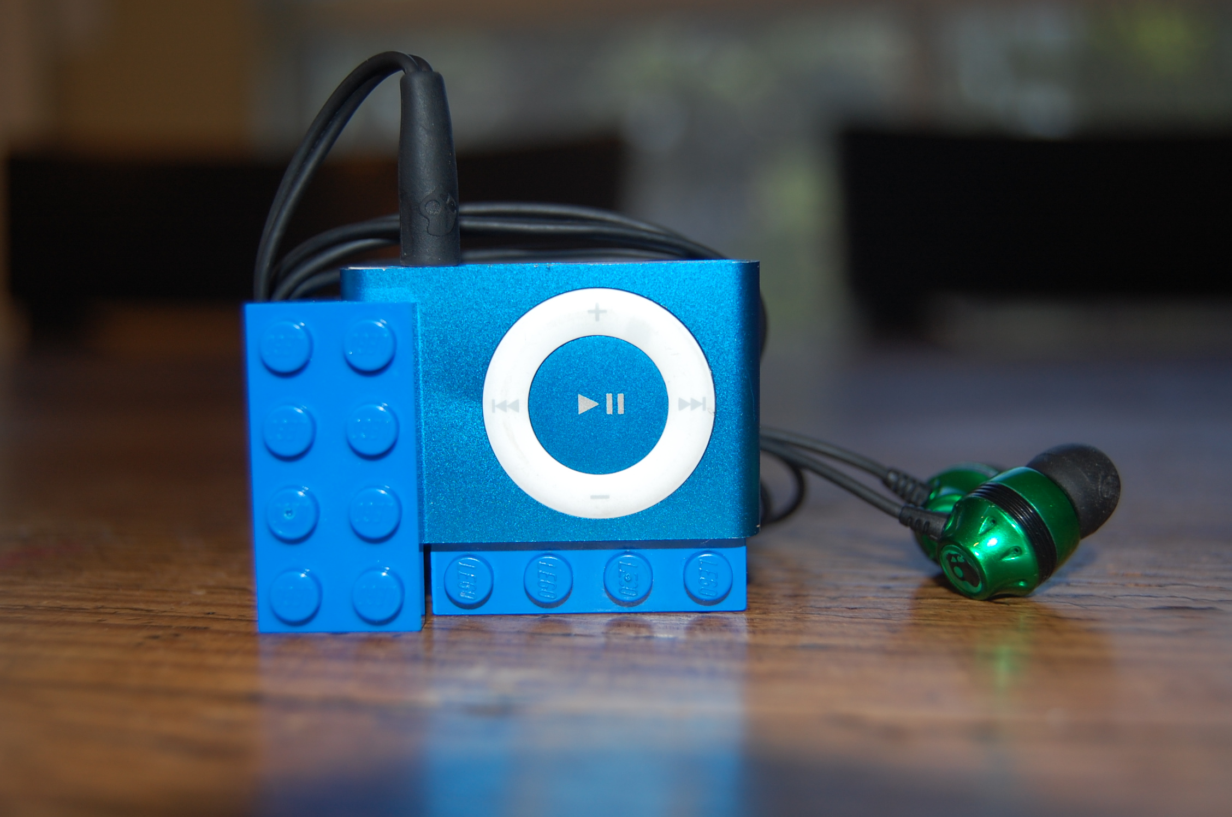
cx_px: 616
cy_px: 408
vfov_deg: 29.8
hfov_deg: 43.7
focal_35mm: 45
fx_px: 1537
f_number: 4.2
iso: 200
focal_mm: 30
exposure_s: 1/60
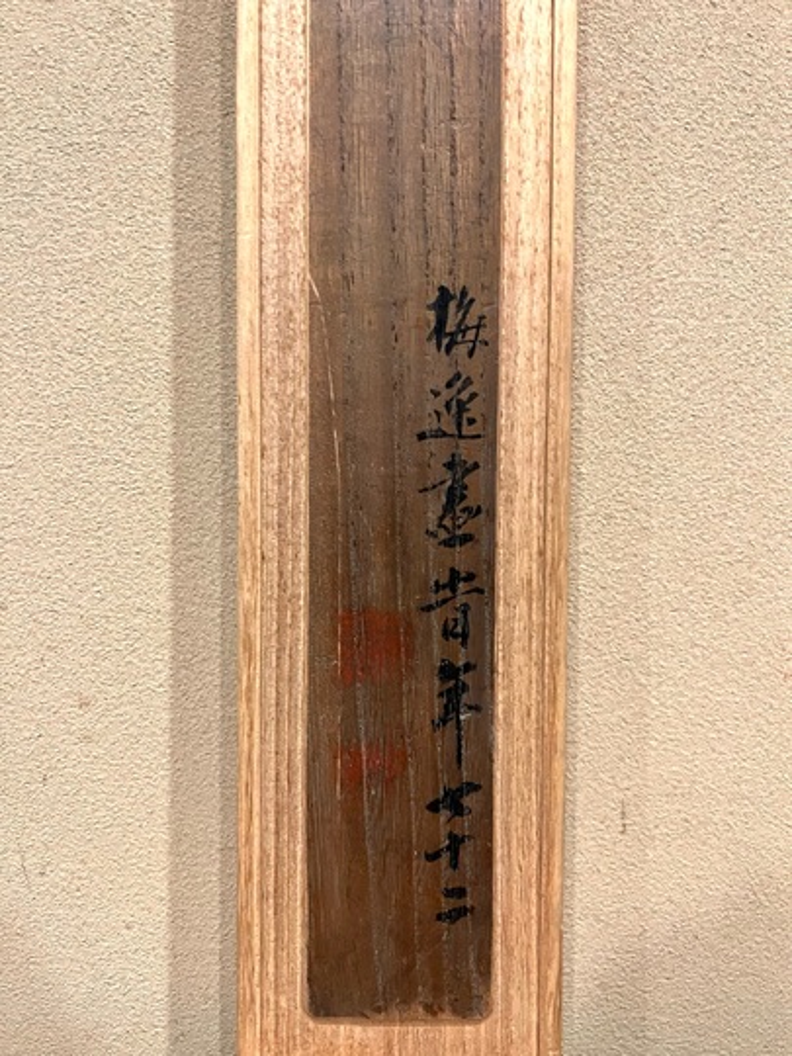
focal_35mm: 26
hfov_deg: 53.1
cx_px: 396
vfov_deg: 67.3
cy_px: 528
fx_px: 793
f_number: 1.5
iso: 1000
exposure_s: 1/24
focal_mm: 5.7
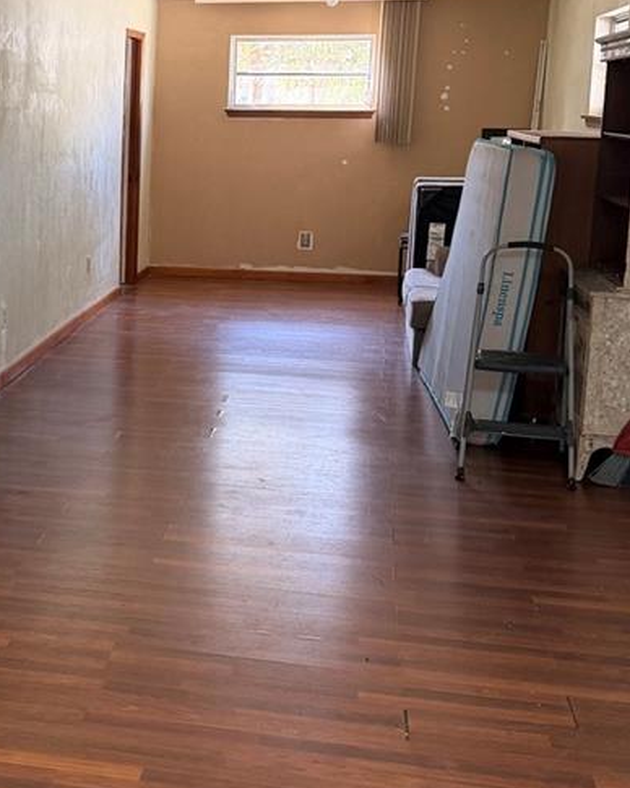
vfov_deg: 32.4
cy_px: 307
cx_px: 37
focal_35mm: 58
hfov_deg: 25.3
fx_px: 1352
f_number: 1.78
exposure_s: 1/100
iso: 200
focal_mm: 6.76
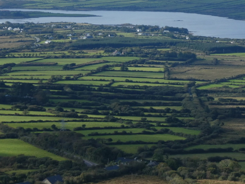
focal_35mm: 189
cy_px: 36
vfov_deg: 7.8
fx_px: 1338
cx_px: 149
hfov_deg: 10.5
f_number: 5.1
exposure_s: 1/320
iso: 80
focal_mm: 20.6
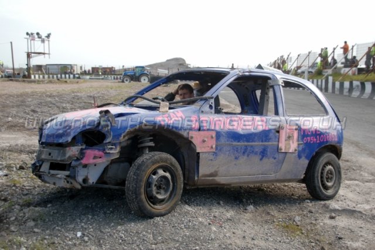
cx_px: 188
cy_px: 125
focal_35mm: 46
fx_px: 484
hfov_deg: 42.3
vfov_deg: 28.9
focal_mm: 31
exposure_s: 1/500
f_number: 4.5
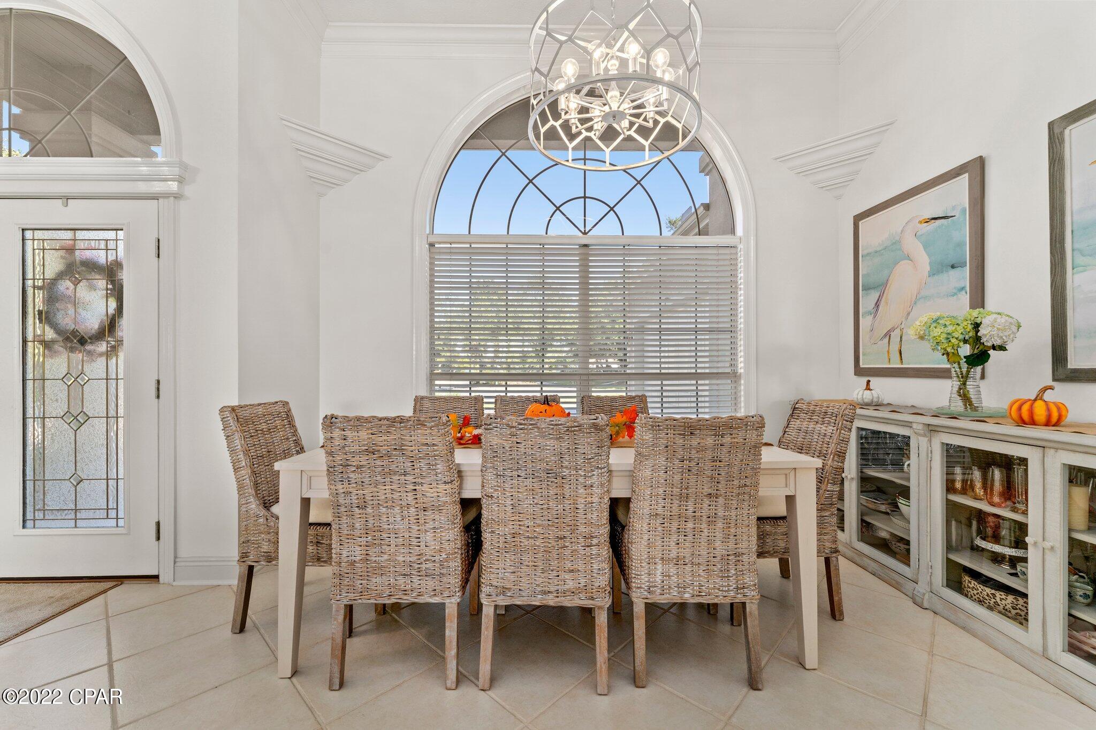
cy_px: 365
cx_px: 548
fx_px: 426
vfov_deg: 81.2
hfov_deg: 104.3
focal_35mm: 14
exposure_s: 1/8
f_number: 8
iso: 400
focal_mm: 14
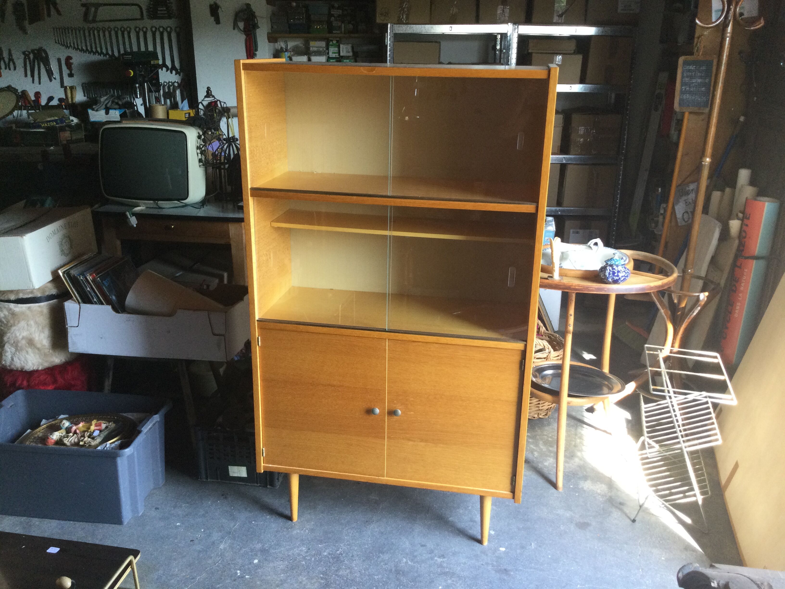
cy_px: 294
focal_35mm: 31
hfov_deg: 58.4
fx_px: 703
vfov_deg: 45.4
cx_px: 392
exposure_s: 1/33
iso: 50
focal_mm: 3.3
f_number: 2.4
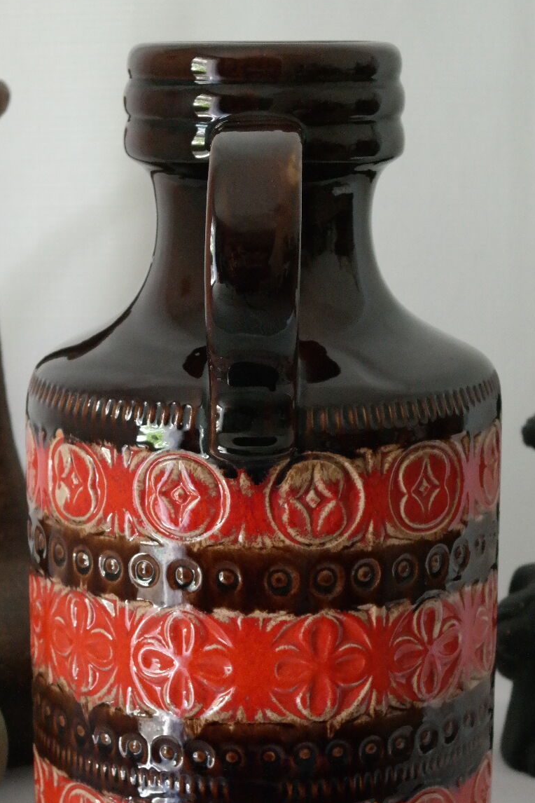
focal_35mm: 104
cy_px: 507
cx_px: 245
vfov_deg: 19.6
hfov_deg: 13.2
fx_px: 2318
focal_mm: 45
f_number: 5
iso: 3200
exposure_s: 1/80
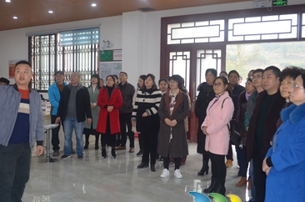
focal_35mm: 41
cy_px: 112
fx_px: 346
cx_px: 131
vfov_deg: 32.4
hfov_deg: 47.4
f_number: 3.8
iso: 400
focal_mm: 20
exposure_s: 1/80
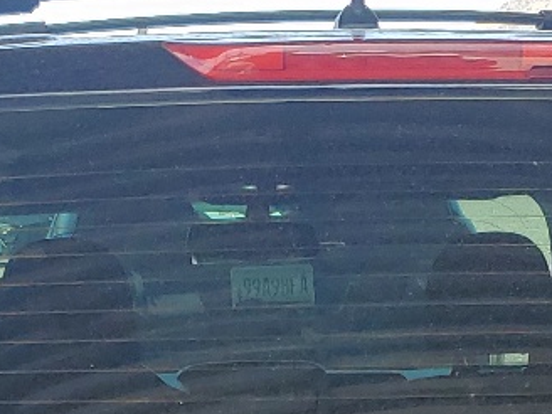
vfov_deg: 10.8
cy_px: 769
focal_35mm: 127
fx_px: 2025
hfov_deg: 15.5
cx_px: 261
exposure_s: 1/769
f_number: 1.5
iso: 50
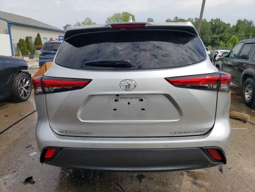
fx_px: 192
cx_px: 128
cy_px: 96
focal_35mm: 26
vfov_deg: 53.1
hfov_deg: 67.3
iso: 50
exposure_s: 1/3333
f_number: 1.5
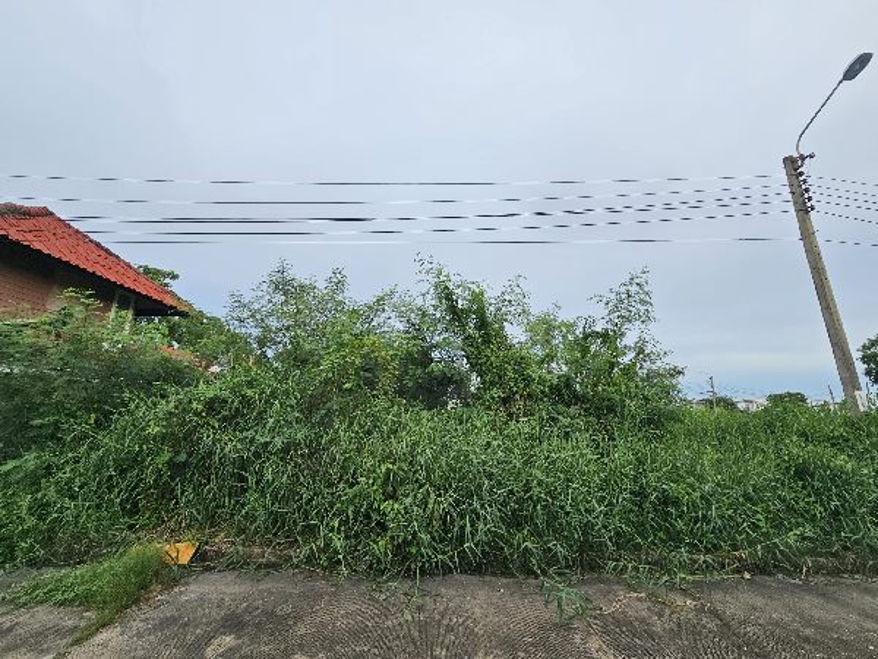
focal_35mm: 13
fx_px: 330
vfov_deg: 89.9
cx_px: 439
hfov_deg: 106.2
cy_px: 330
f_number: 2.2
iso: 50
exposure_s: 1/531
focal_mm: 2.2
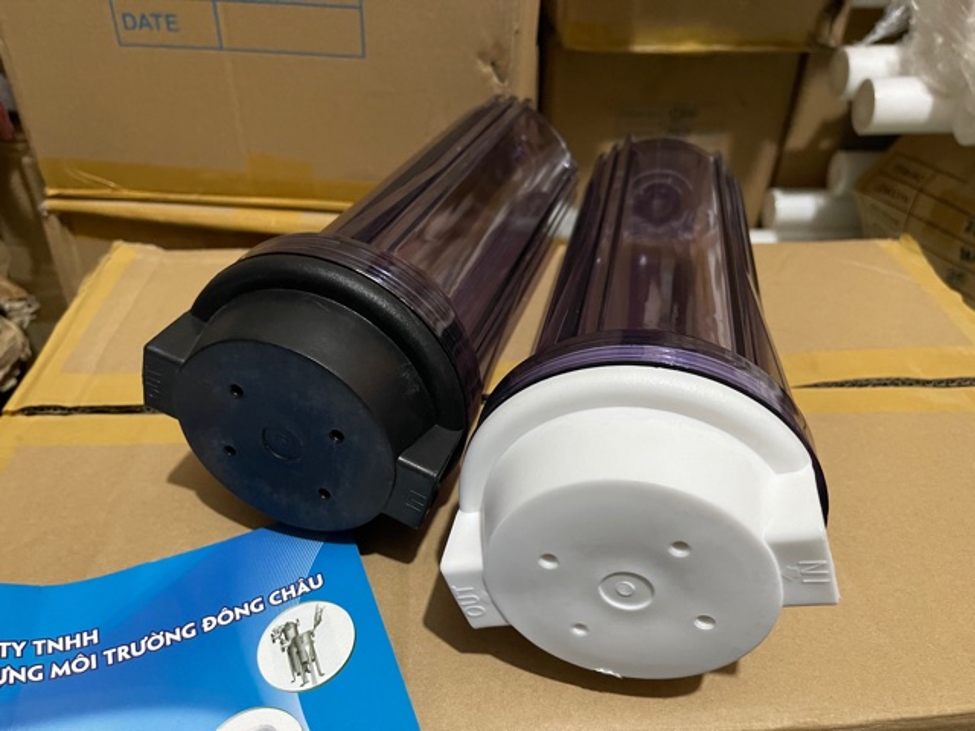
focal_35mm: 26
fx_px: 732
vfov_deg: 53.1
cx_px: 488
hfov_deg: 67.3
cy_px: 366
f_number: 1.6
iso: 640
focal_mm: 5.1
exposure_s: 1/33
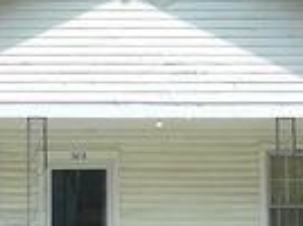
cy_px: 184
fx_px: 1145
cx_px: 75
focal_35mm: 131
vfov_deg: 11.2
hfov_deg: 15.0
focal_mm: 5.2
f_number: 5
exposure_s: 1/400
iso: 80
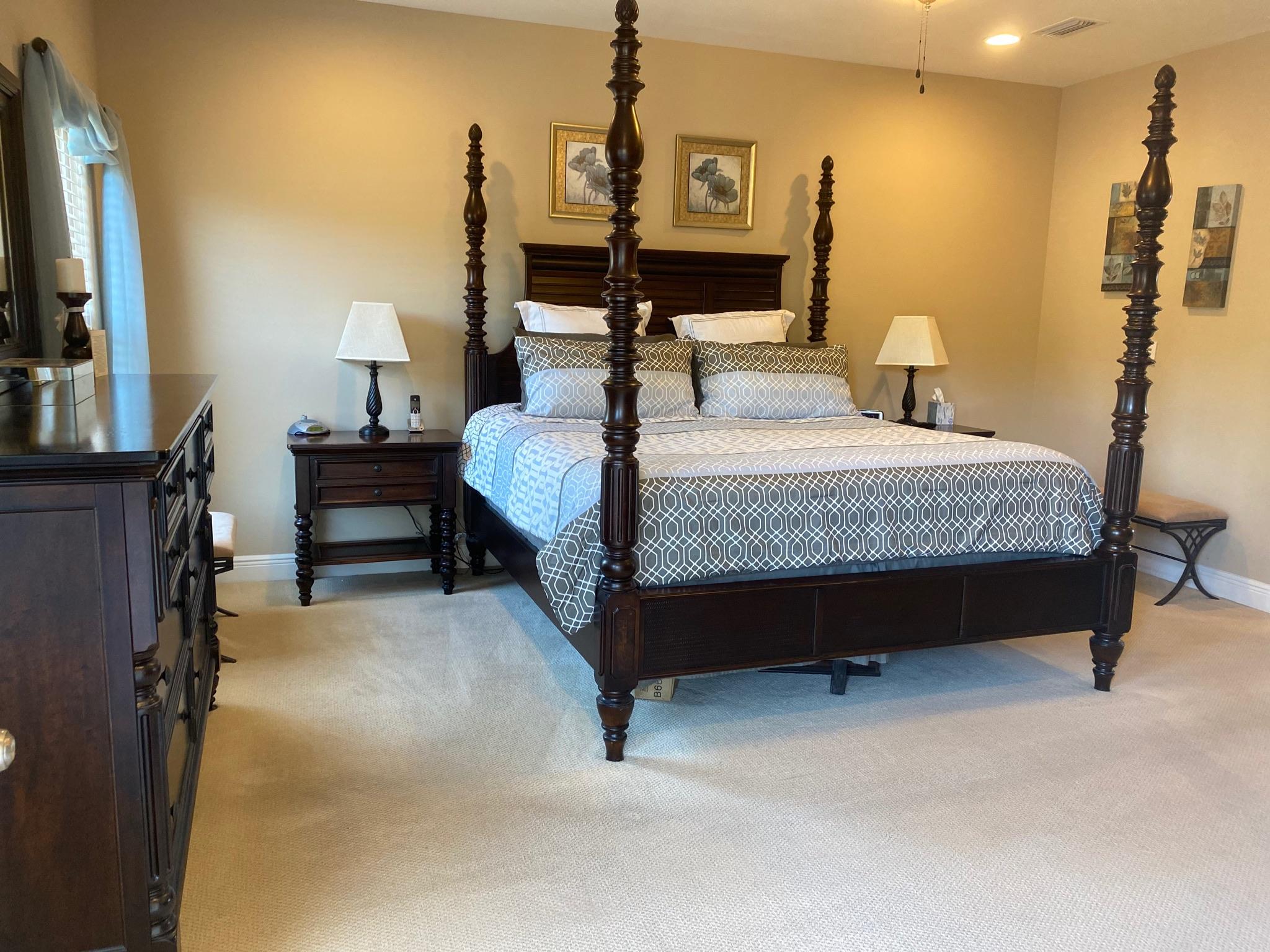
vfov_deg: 53.1
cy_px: 476
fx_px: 954
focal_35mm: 26
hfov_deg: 67.3
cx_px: 635
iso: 160
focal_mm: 4.25
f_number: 1.8
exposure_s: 1/60
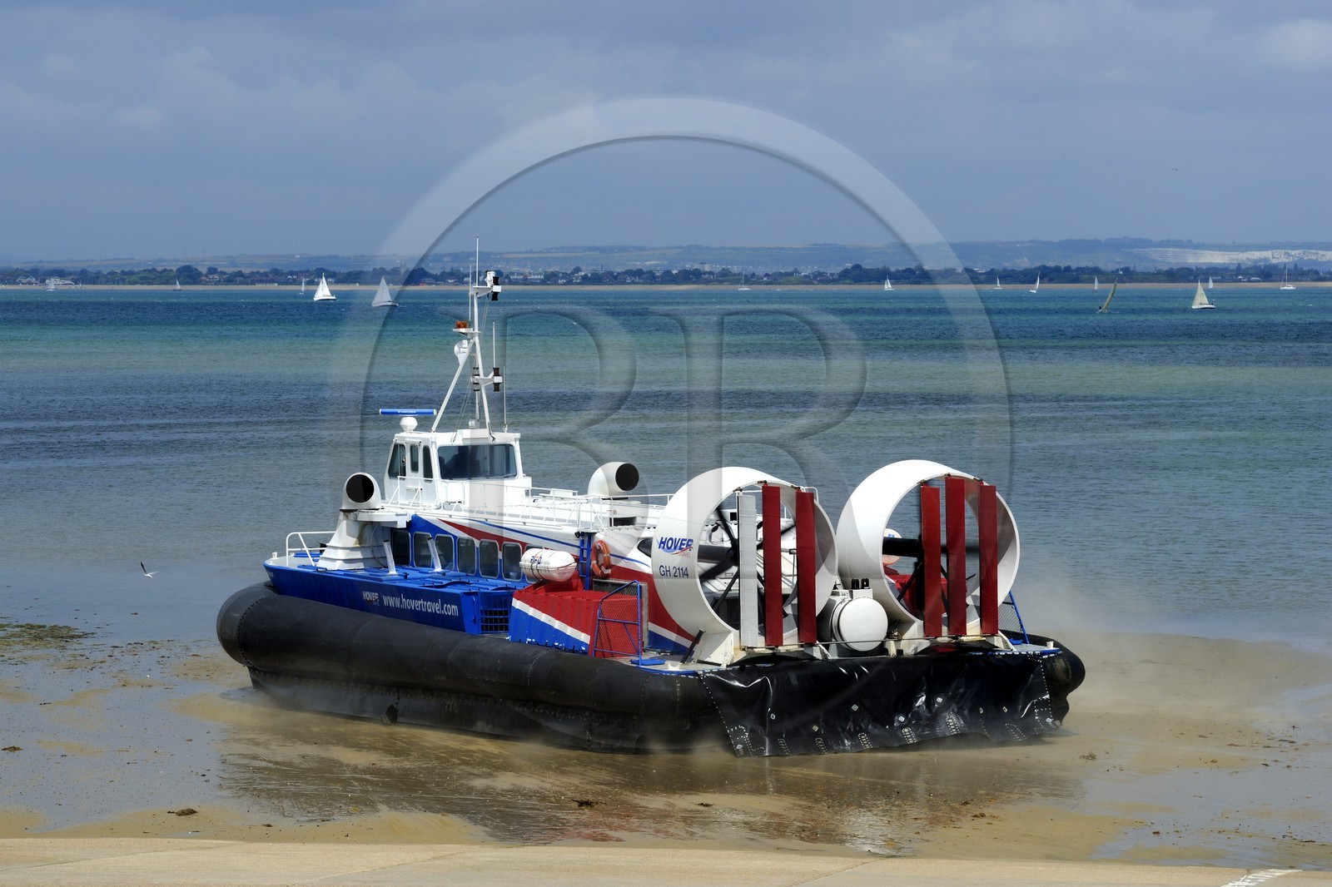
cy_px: 444
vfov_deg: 11.2
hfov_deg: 16.8
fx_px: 4513
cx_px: 666
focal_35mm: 122
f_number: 13
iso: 200
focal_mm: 122
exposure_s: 1/400
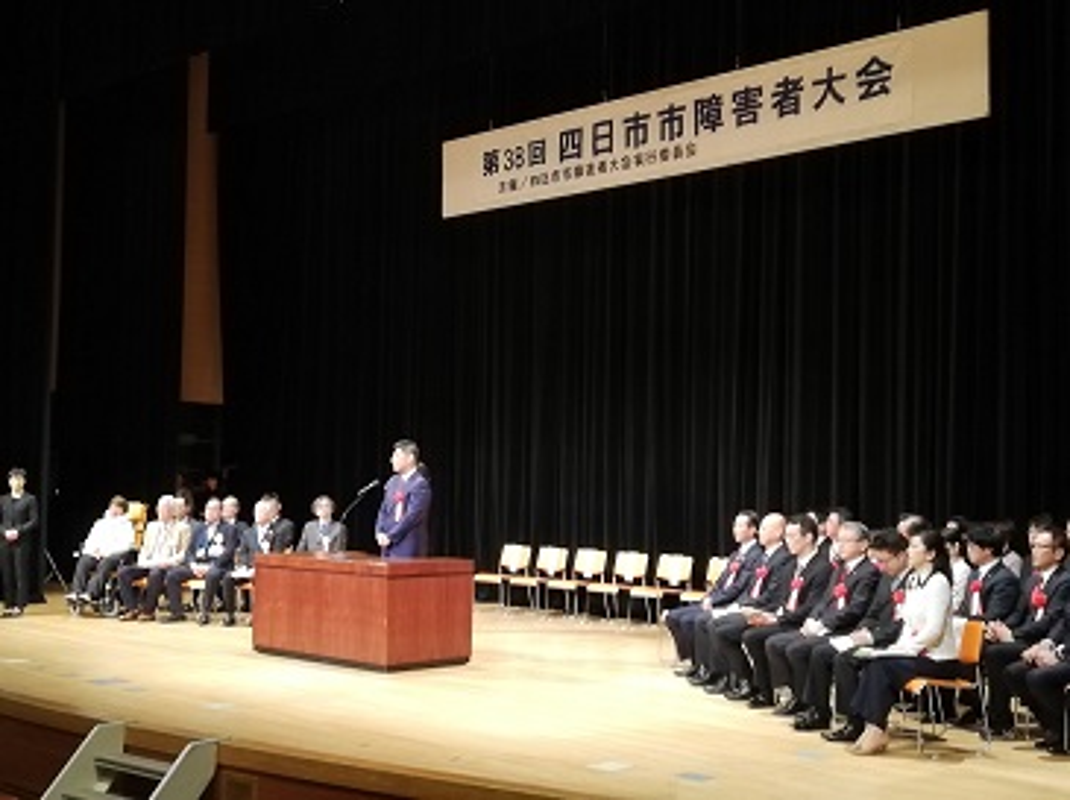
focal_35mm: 47
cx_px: 535
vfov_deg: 30.8
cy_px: 400
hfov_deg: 40.5
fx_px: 1451
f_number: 2.2
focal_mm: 3.81
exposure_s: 1/24
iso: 400
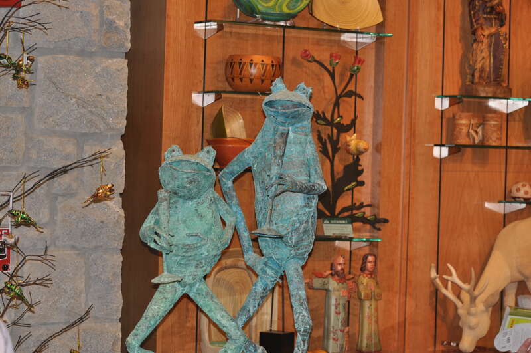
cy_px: 176
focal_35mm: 105
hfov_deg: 19.5
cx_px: 266
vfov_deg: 13.0
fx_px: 1547
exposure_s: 1/30
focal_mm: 70
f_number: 5.6
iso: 200
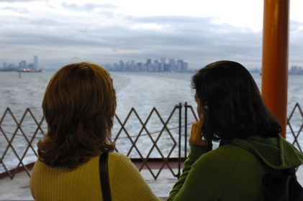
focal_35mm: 42
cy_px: 100
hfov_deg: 46.4
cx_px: 152
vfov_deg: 31.8
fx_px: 353
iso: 100
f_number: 5
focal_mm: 28
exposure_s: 1/30
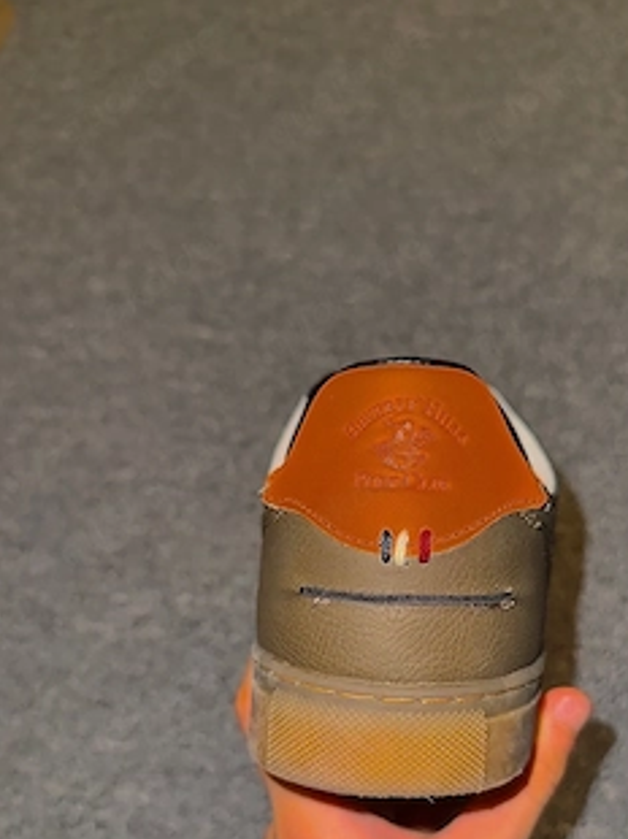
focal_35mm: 31
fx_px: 751
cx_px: 403
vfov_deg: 57.5
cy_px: 536
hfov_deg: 44.9
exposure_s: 1/22
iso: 50
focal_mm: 6.76
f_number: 1.78
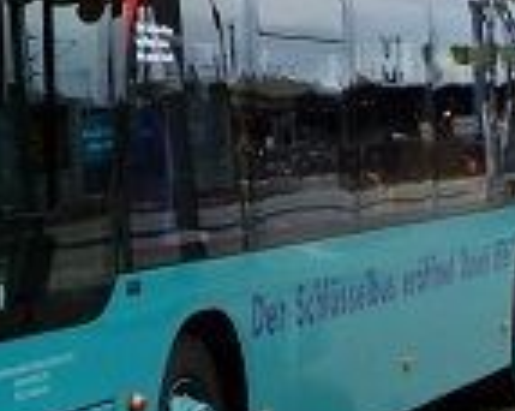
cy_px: -4
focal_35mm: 140
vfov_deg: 10.9
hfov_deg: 12.9
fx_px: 2131
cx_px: -303
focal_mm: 5.7
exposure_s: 1/100
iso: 100
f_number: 3
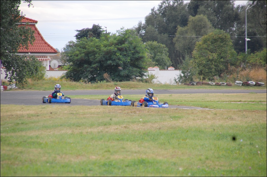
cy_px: 88
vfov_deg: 4.6
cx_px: 134
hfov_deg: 6.9
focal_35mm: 300
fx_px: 2223
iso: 400
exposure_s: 1/160
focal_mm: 200
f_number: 6.3
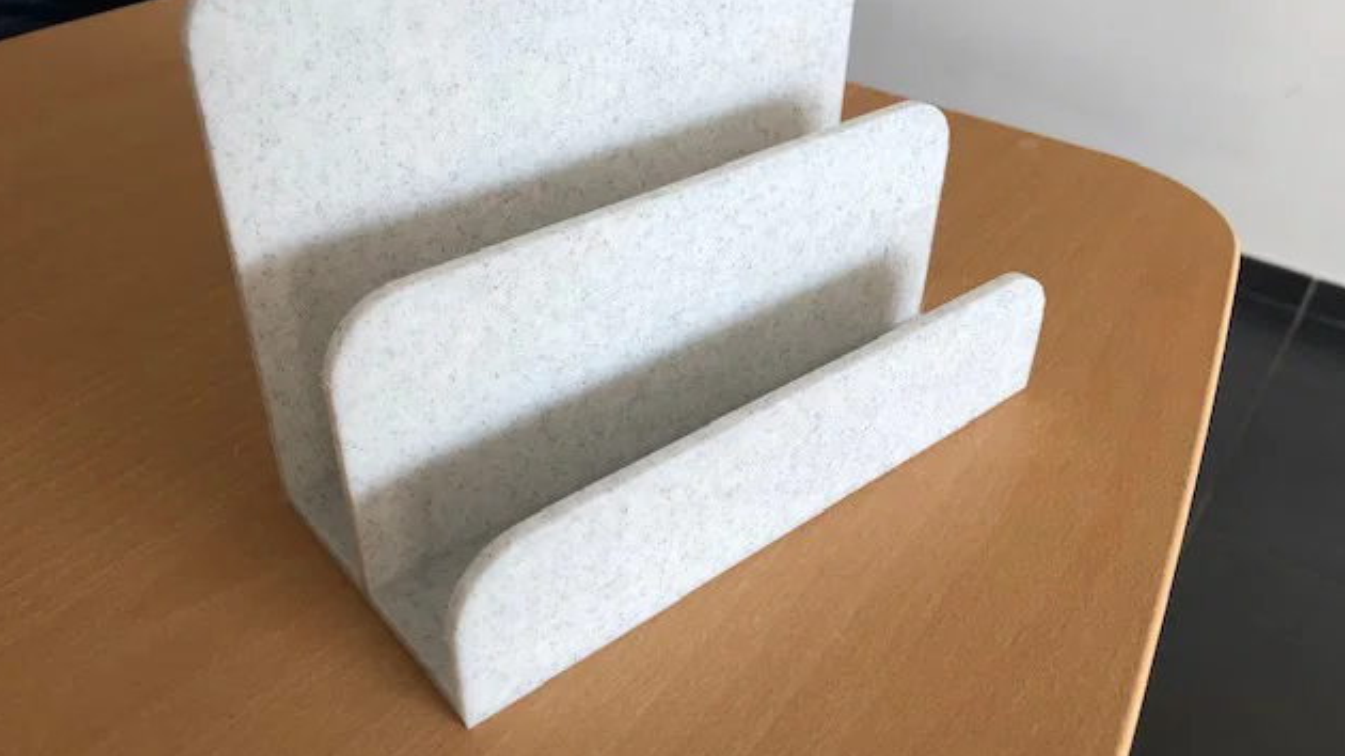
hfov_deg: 62.6
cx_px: 670
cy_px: 337
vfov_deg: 37.7
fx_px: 1105
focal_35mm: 31
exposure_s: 1/24
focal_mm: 3.99
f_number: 1.8
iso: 40
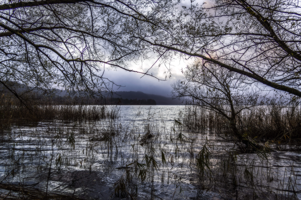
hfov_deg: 73.7
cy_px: 100
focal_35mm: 24
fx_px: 201
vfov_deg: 53.1
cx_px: 150
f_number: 4
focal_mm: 24
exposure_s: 1/60
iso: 100
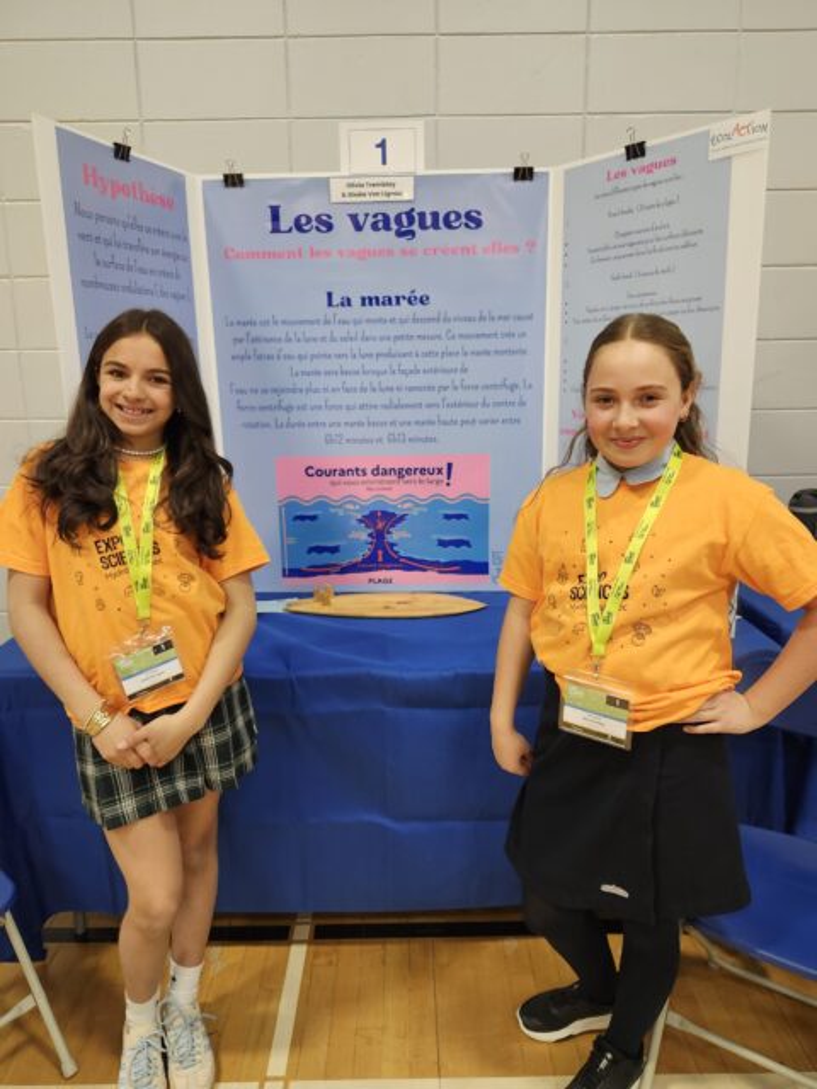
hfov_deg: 58.9
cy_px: 544
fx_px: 724
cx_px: 408
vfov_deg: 73.9
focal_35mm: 23
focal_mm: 5.54
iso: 400
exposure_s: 1/120
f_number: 1.8
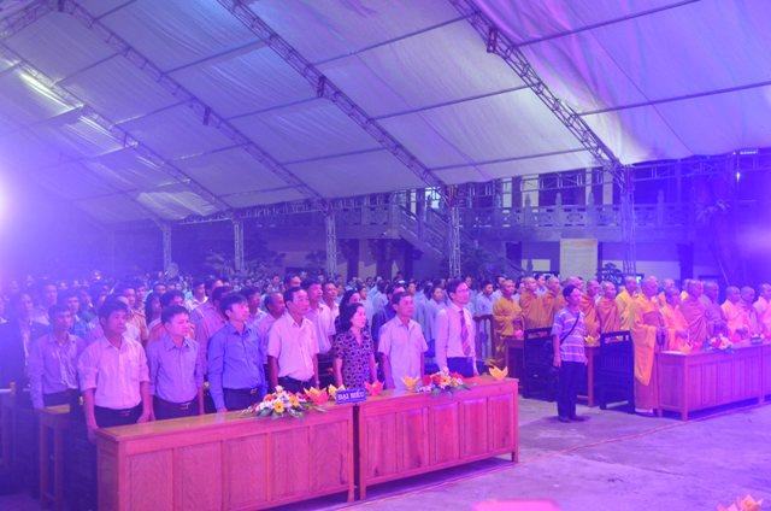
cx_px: 386
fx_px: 866
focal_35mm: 40
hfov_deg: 48.0
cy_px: 256
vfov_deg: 32.9
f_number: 4
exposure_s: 1/25
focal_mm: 27
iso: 2000
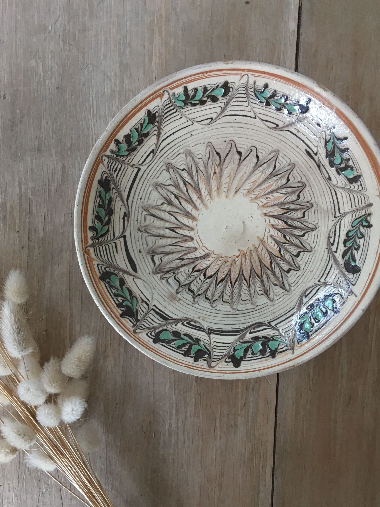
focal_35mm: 35
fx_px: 512
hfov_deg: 40.7
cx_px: 205
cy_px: 287
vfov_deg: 52.5
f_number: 2.2
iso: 40
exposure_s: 1/33
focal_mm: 4.15
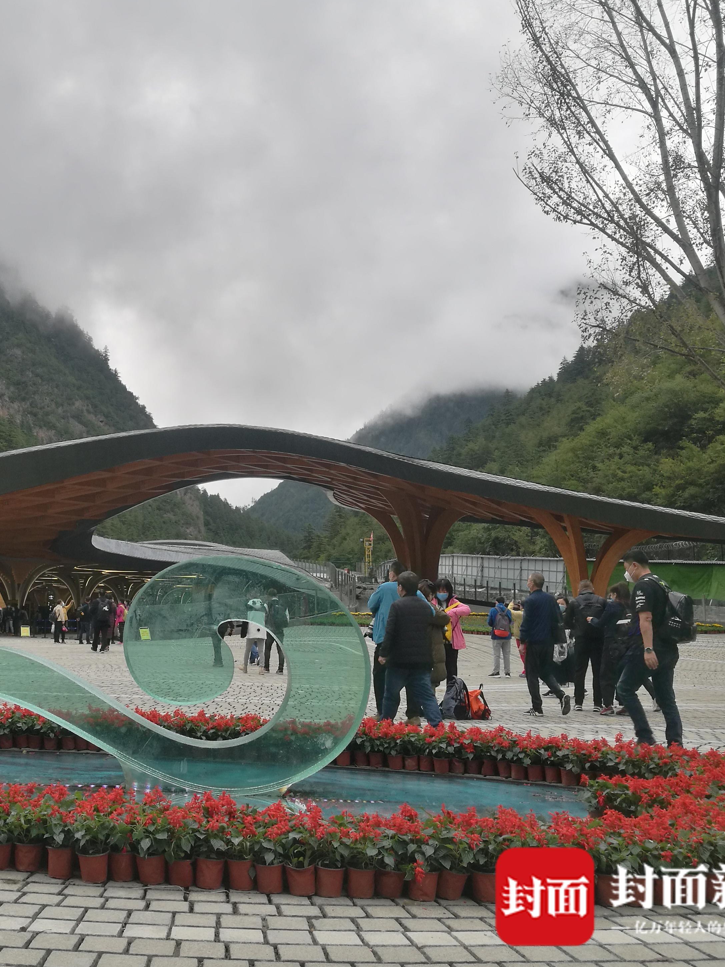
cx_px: 192
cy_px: 477
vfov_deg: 50.1
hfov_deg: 37.8
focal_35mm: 37
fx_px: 1033
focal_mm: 4.5
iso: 50
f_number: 2.2
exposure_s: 1/210
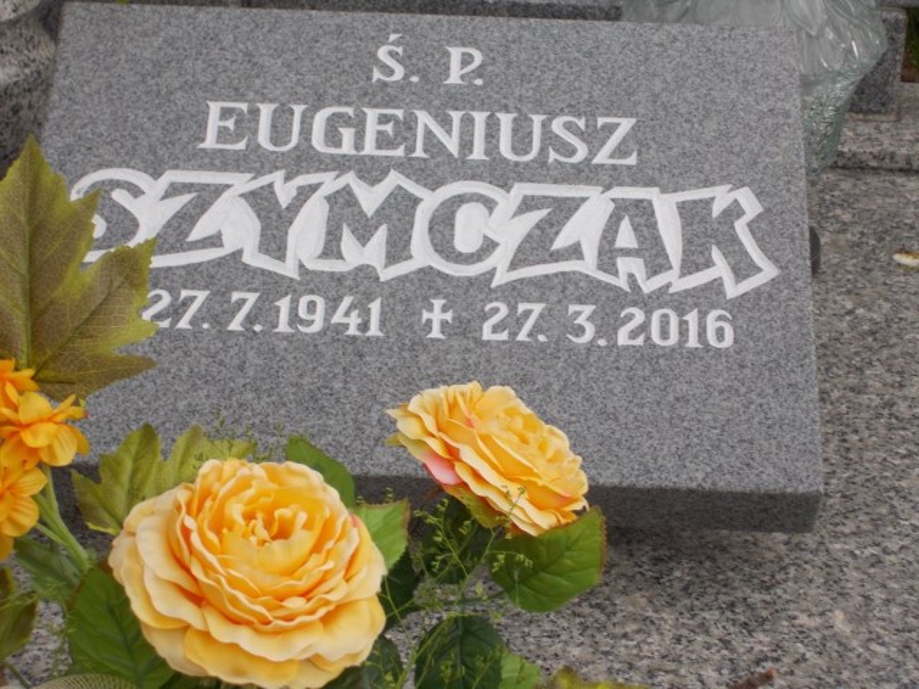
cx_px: 460
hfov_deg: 22.8
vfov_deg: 17.2
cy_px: 344
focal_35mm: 86
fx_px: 2283
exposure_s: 1/60
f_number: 6.3
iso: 80
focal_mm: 15.4
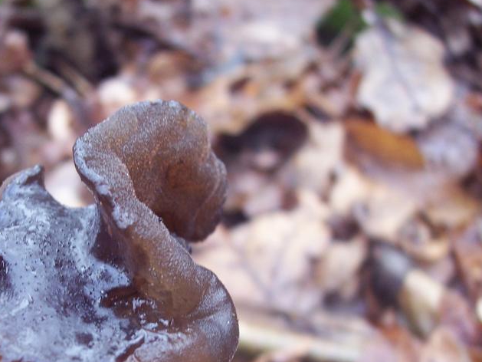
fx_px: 863
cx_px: 152
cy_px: 264
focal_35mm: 62
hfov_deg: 30.9
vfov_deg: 23.5
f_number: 3.4
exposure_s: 1/30
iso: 140
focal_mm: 8
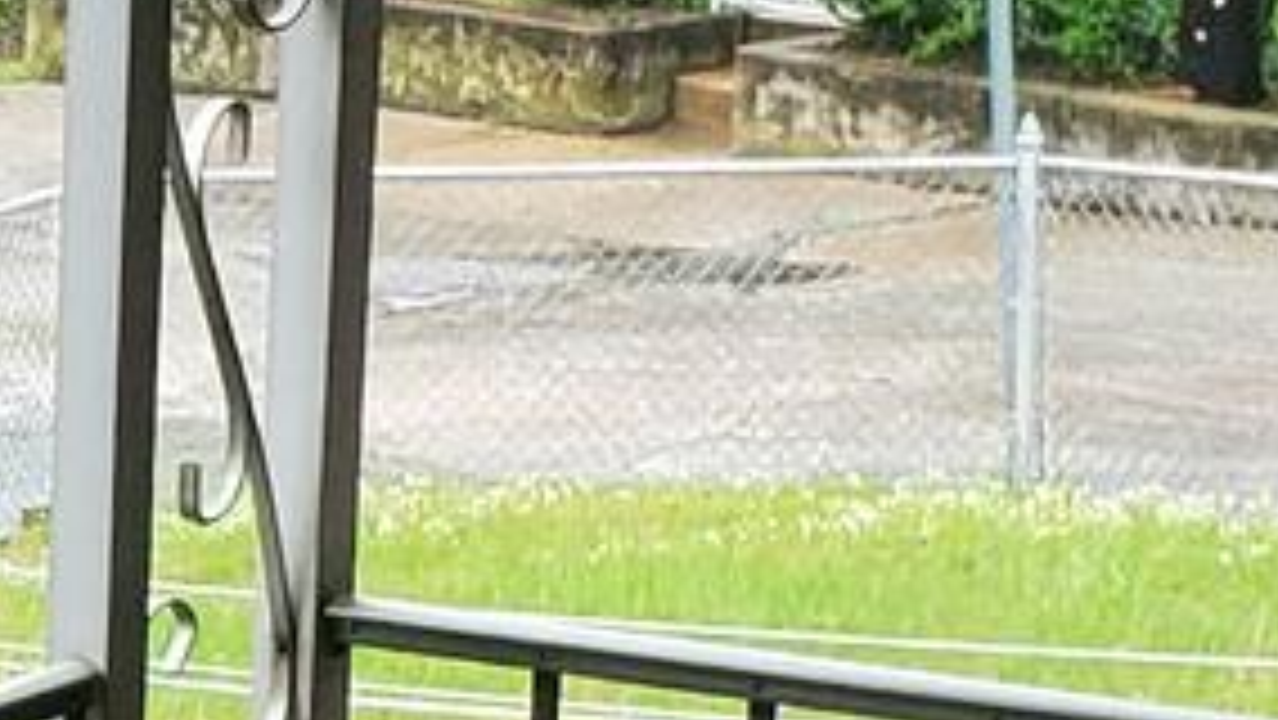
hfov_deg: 10.0
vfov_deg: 5.9
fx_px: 6916
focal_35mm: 204
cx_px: -1017
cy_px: 1264
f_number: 2.4
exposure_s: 1/120
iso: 100
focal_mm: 4.3
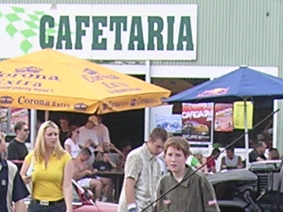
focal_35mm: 246
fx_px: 2010
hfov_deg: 8.0
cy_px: 581
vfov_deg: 5.7
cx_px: 207
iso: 100
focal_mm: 6.6
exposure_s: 1/301
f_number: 3
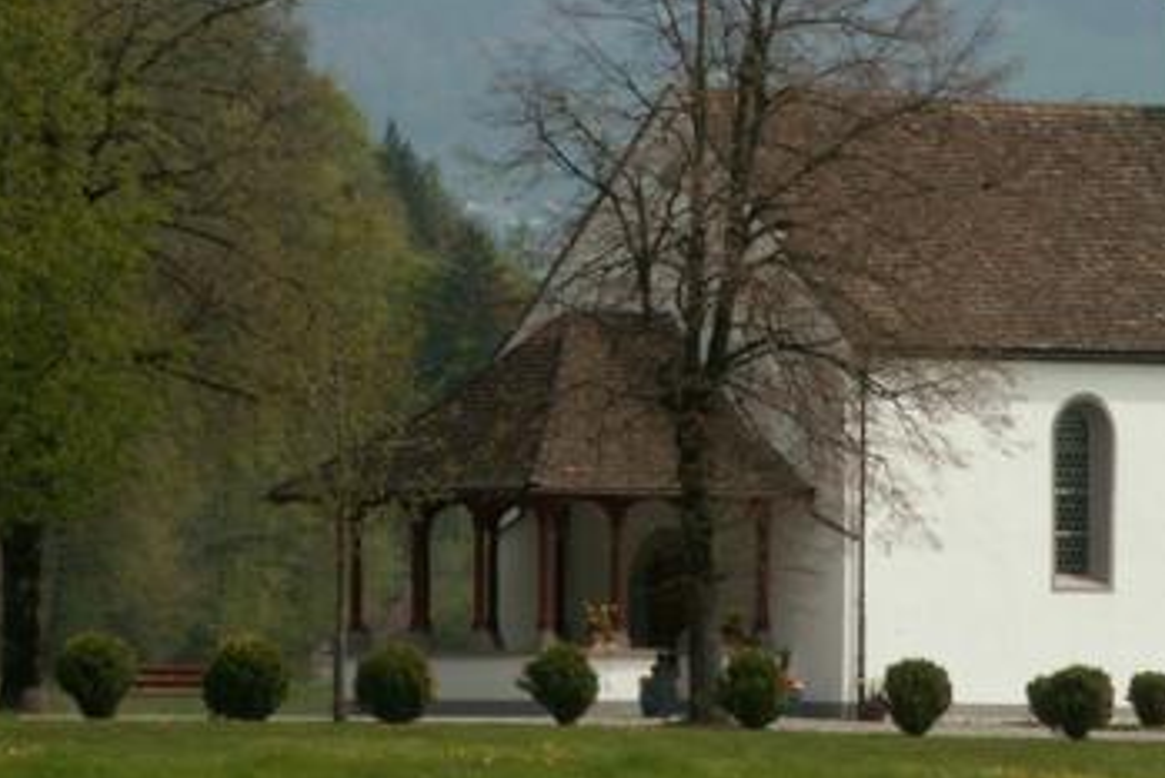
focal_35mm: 303
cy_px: 37
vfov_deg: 4.5
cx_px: 761
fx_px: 9809
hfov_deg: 6.8
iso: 50
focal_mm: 26.06
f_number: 8
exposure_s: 1/160
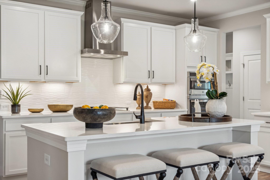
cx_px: 135
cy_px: 90
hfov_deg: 47.4
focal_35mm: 41
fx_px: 307
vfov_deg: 32.6
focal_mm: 41
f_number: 7.1
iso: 160
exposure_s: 1/25
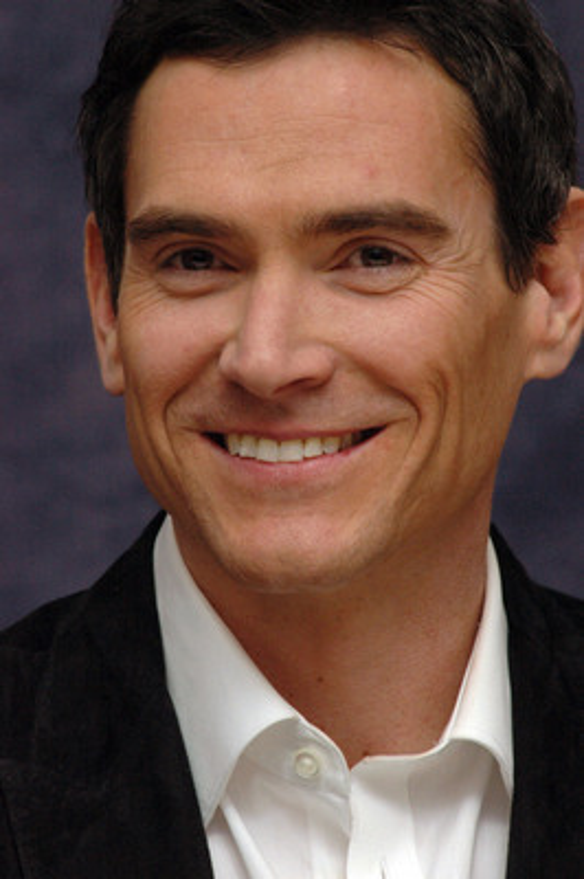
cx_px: 292
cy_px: 440
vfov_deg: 6.9
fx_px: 7312
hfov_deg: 4.6
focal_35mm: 300
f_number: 8
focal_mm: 200
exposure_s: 1/320
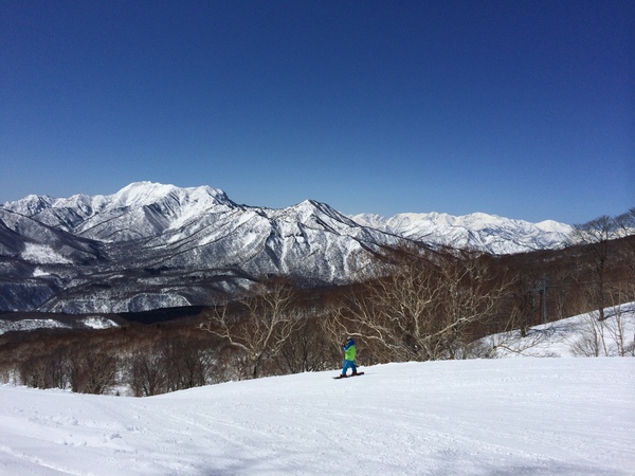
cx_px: 318
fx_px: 550
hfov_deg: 60.0
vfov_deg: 46.8
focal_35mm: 30
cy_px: 238
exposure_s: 1/10309
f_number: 2.2
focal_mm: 4.12
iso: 40
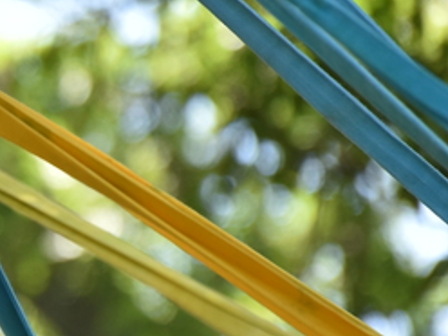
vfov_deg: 1.5
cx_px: -542
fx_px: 12864
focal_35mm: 994
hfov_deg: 2.0
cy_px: 45
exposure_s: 1/400
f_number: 5.3
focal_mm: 200
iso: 400
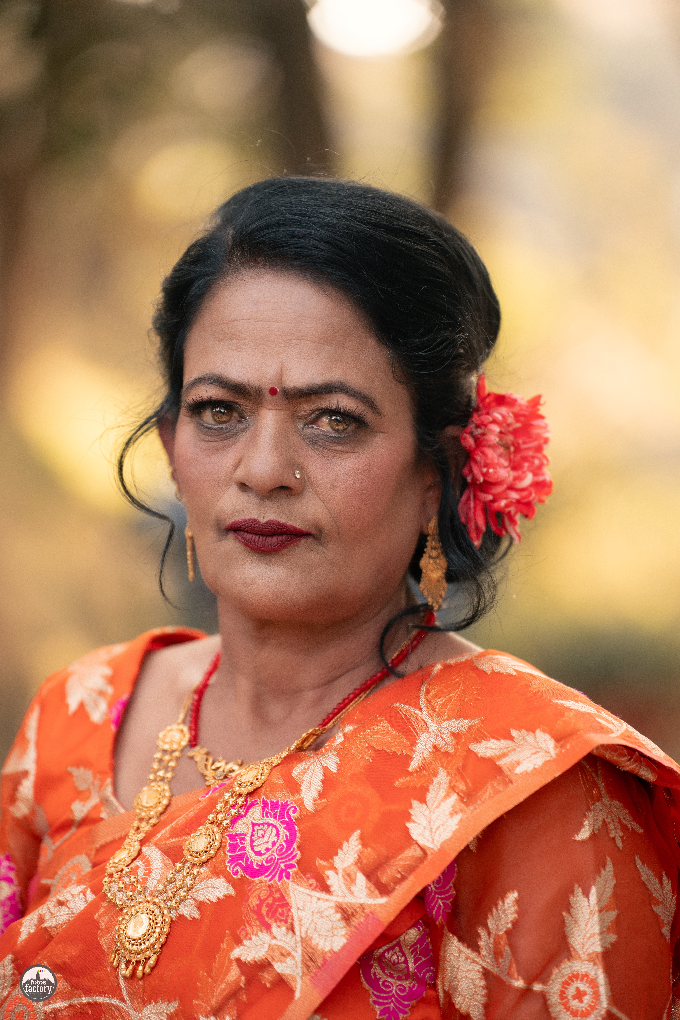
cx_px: 340
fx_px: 4250
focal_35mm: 150
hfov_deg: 9.1
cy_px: 510
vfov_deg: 13.7
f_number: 2.8
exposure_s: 1/250
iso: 400
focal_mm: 150
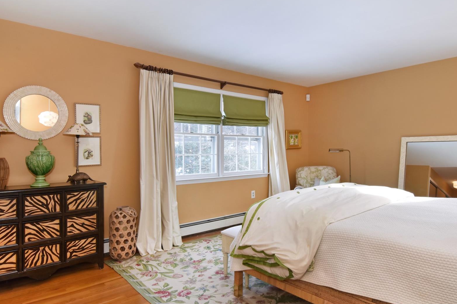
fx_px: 275
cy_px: 154
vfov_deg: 58.0
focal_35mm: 22
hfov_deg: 79.2
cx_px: 253
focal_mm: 11
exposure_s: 1/50
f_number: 11
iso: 640
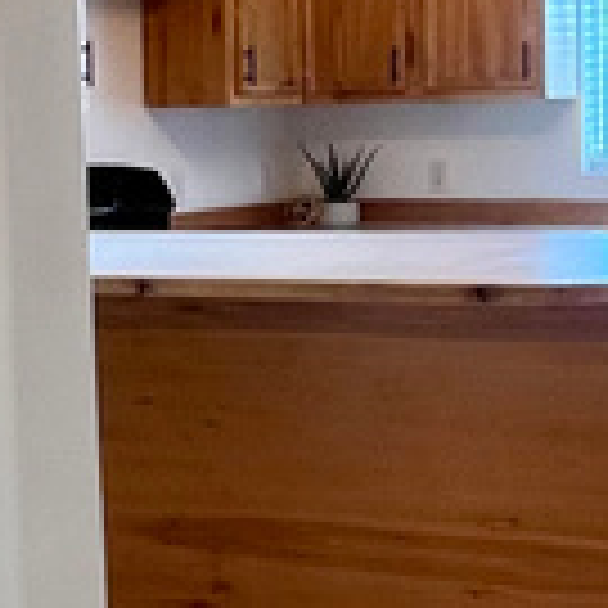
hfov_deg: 19.8
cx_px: 441
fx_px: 1729
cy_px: 293
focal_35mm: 87
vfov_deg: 19.9
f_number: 1.8
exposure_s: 1/60
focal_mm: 1.57
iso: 160
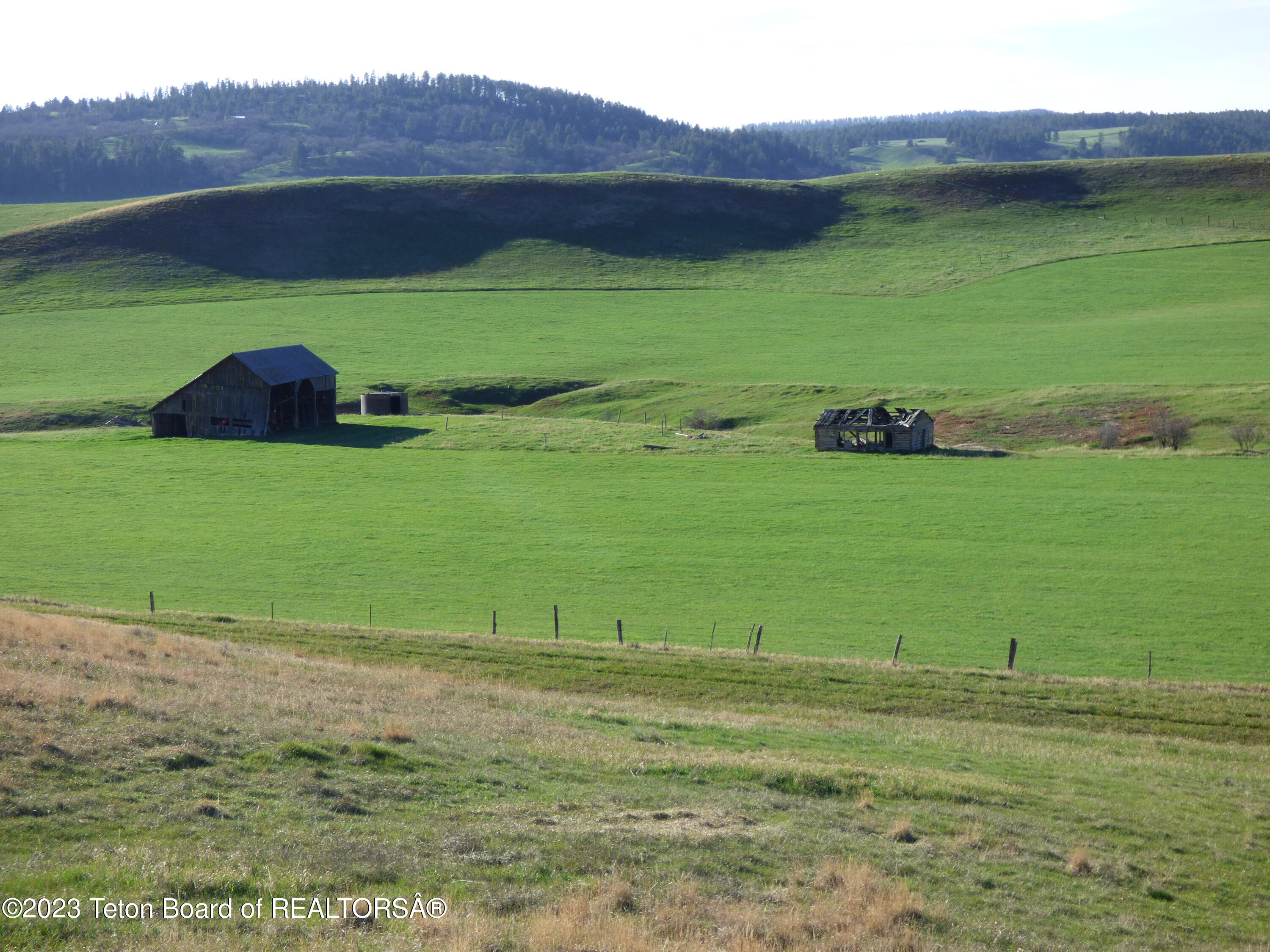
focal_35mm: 69
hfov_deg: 28.2
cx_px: 635
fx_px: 2531
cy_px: 476
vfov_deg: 21.3
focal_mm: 11.76
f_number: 4.2
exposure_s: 1/400
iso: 100
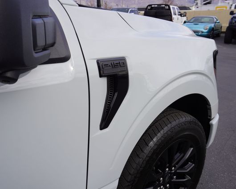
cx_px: 107
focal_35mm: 34
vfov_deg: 43.4
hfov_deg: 52.8
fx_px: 237
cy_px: 95
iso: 100
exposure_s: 1/125
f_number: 8
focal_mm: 20
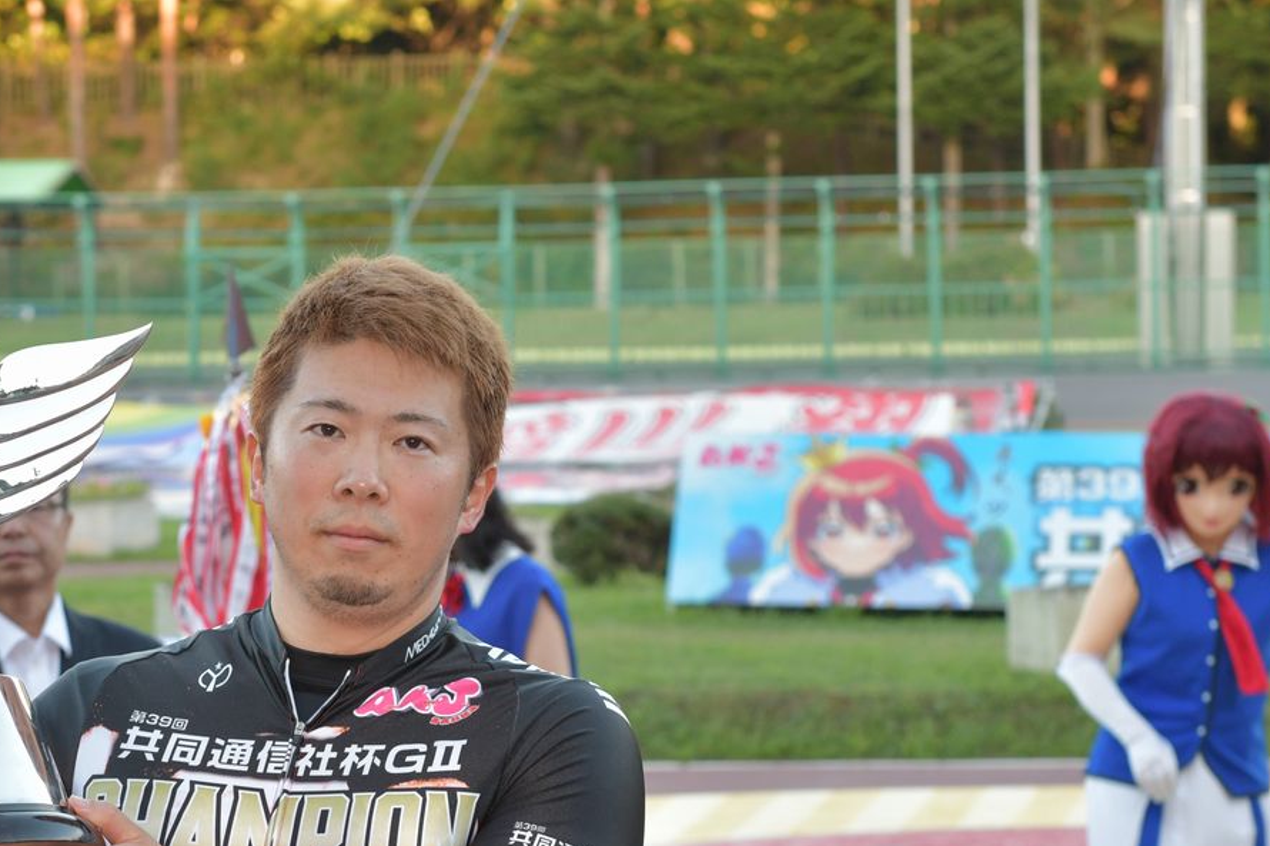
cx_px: 375
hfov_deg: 11.6
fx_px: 6243
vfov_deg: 7.7
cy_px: 712
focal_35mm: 177
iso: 500
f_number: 5.6
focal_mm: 70
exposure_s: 1/160
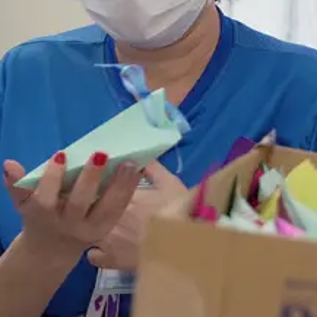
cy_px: 16
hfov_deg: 9.5
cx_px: 45
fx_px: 1907
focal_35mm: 184
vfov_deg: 9.5
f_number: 2.8
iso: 800
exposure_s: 1/250
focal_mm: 36.4
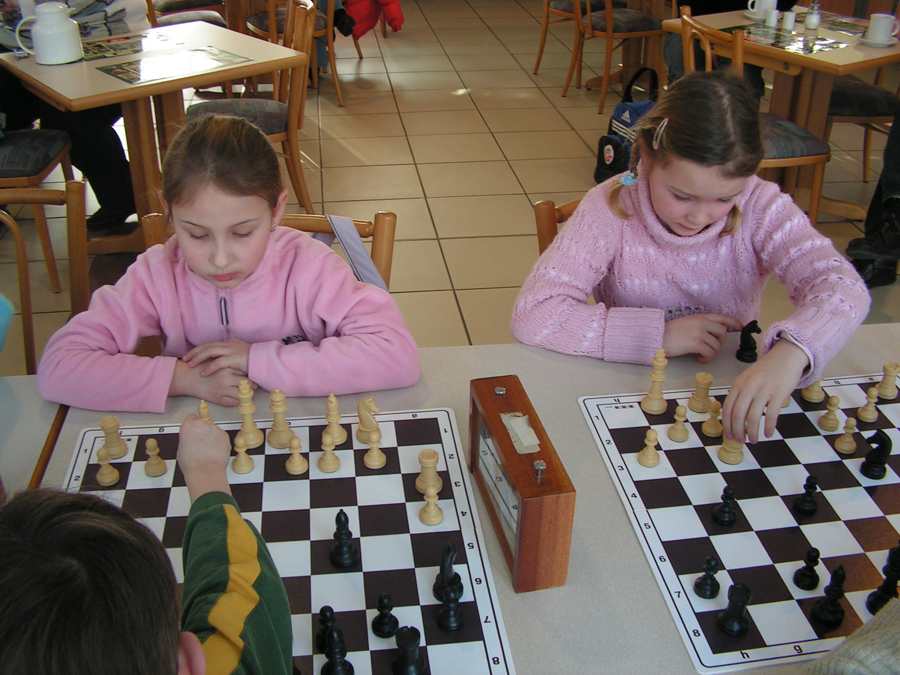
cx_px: 450
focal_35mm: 36
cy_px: 338
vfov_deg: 39.7
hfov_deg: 51.4
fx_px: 936
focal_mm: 6
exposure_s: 1/40
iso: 100
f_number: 3.2
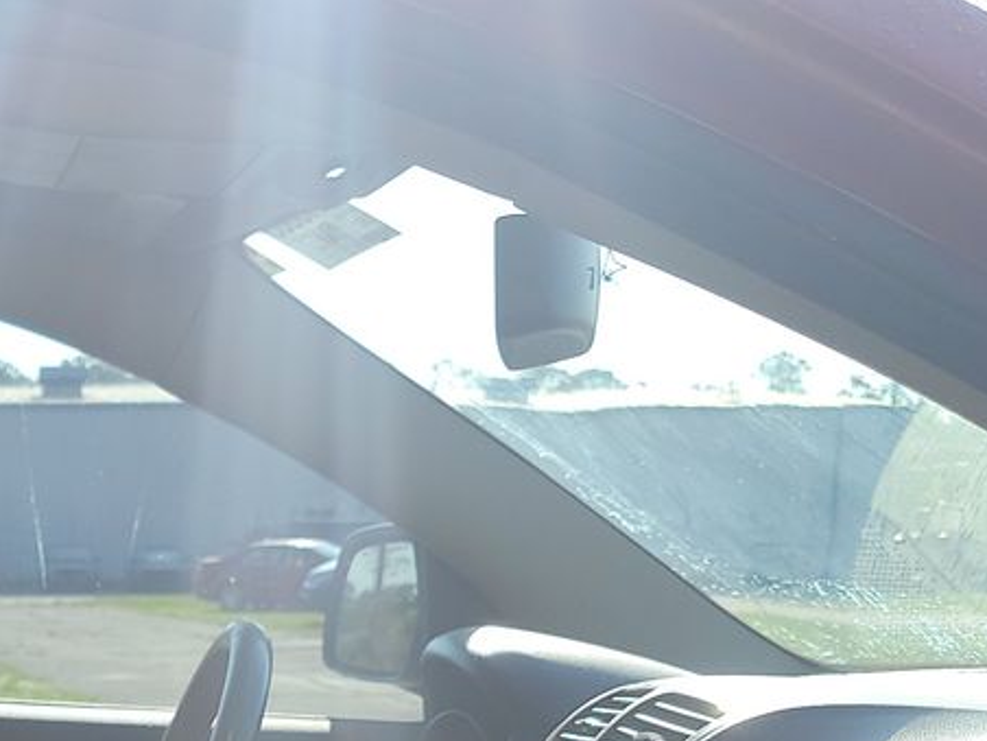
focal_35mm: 85
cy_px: 1167
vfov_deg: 15.7
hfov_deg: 22.0
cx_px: -37
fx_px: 2424
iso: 50
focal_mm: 6.7
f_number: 1.8
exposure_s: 1/386
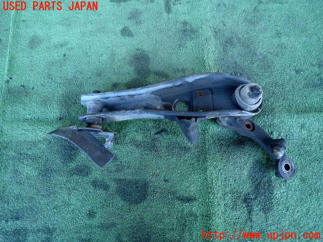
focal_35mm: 25
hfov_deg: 69.4
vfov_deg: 54.9
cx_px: 162
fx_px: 233
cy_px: 121
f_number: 2
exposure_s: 1/50
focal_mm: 4.5
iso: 200
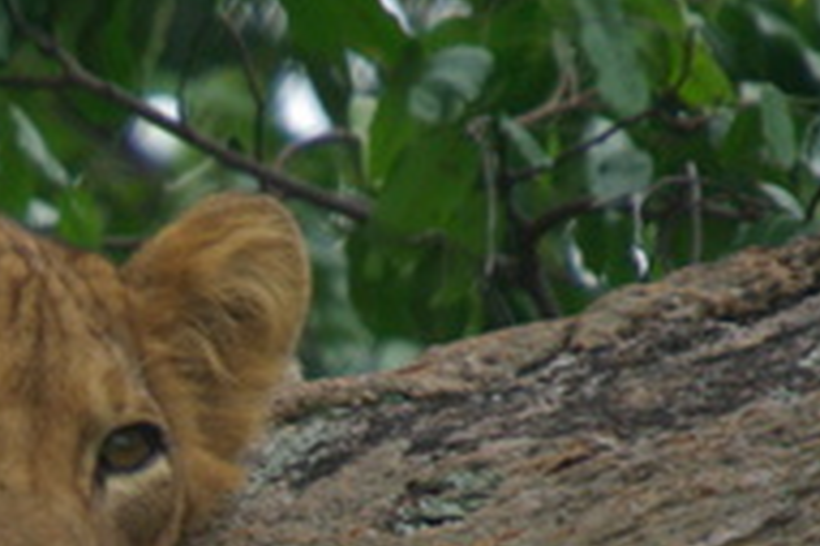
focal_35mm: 2514
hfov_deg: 0.8
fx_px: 57213
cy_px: 724
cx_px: -266
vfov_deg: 0.5
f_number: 6.7
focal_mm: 500
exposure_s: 1/180
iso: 400
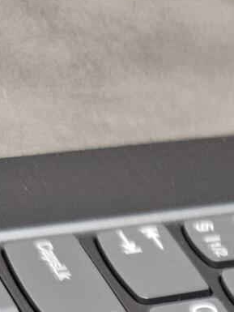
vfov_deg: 10.5
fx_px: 1378
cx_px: 551
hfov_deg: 8.8
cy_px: 818
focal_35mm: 153
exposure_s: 1/142
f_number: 1.8
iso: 200
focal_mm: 5.4
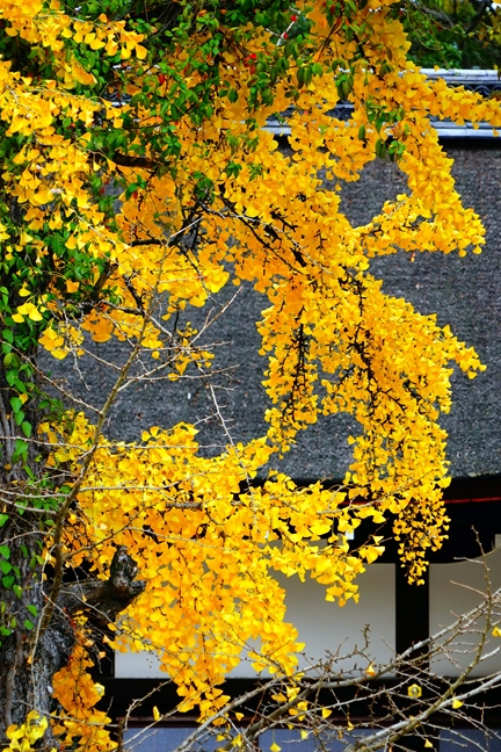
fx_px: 4509
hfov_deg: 6.4
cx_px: 217
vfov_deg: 9.5
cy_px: 415
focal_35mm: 216
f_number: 5.6
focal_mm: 175
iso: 250
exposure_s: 1/200
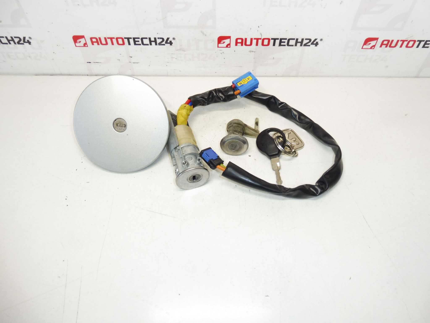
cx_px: 215
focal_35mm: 25
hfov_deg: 69.4
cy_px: 162
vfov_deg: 54.9
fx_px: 311
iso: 200
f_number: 3.5
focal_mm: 4.4
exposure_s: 1/80
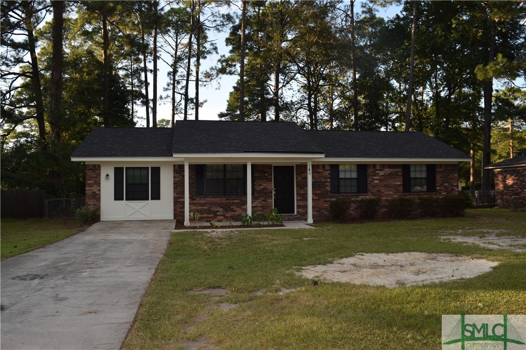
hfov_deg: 67.4
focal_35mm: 27
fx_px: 394
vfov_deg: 47.9
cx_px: 263
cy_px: 175
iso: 125
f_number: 5.6
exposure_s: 1/125
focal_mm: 18
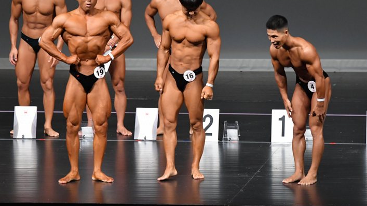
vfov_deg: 3.7
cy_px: 84
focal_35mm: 327
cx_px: 193
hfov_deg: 6.6
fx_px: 3183
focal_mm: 190
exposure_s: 1/400
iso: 4000
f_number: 5.6
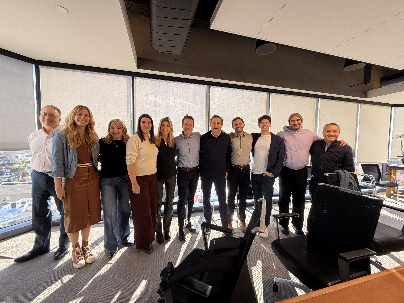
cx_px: 202
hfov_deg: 102.1
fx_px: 163
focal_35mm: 14
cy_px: 152
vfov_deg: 85.7
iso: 160
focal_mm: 2.22
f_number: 2.2
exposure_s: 1/121
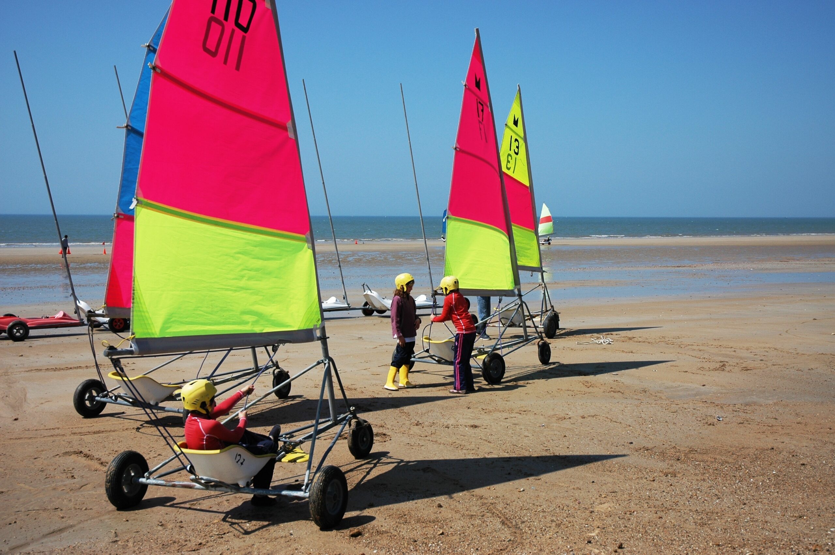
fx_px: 1078
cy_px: 278
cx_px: 418
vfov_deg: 28.9
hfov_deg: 42.4
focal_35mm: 46
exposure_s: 1/2000
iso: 200
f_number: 4.5
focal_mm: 31
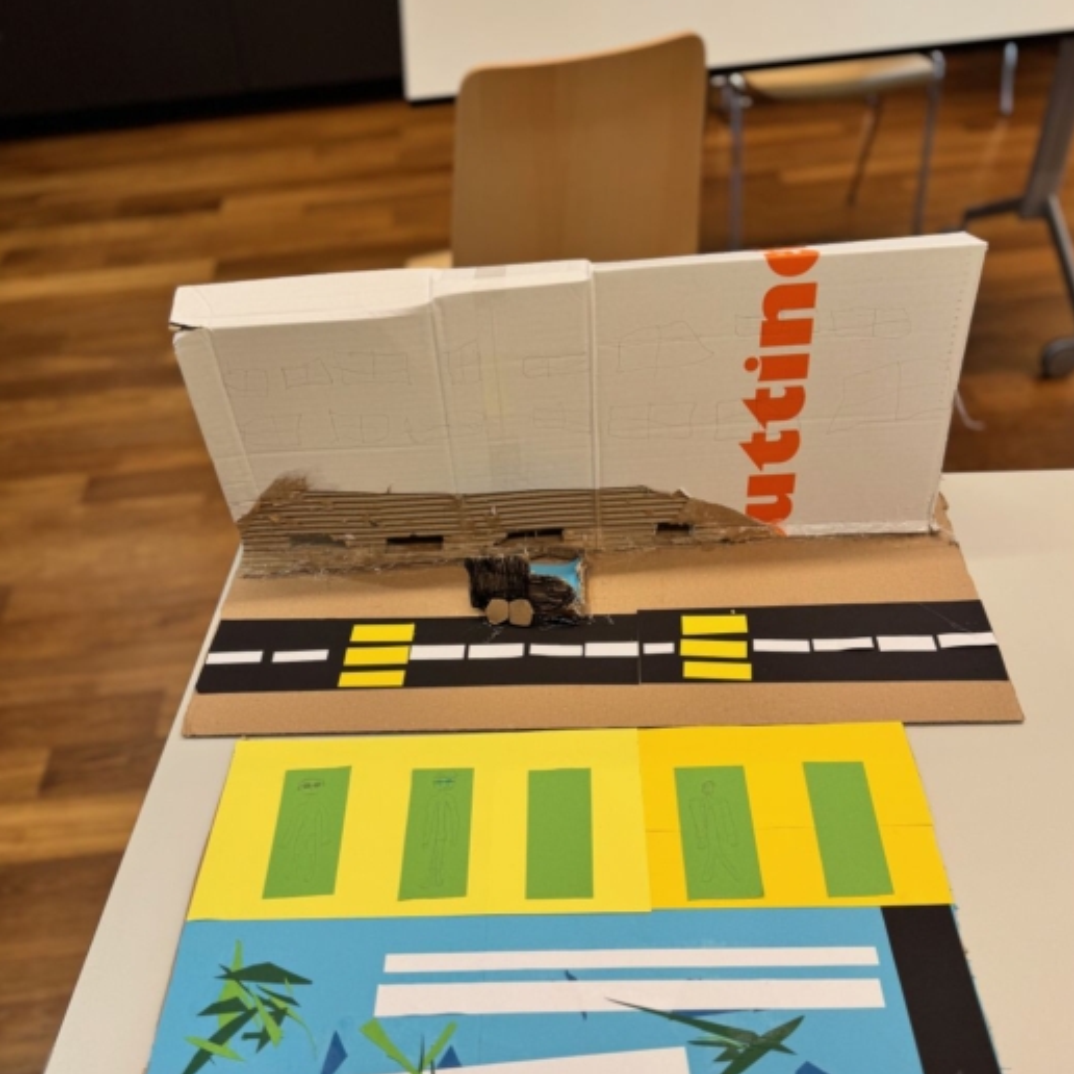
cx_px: 548
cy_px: 700
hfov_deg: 55.6
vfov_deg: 54.7
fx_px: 1018
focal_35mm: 29
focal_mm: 6.76
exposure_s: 1/123
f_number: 1.78
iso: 50
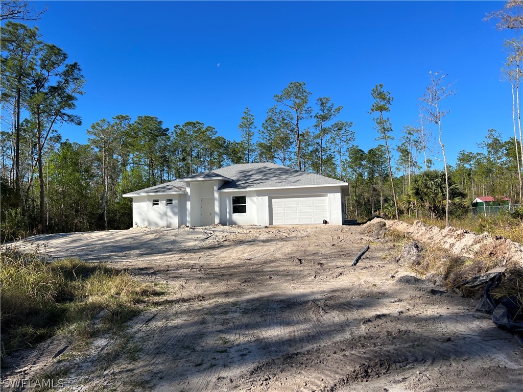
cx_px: 262
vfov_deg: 53.1
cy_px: 196
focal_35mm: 26
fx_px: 393
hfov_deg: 67.3
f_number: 1.5
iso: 50
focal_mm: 5.7
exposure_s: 1/3831
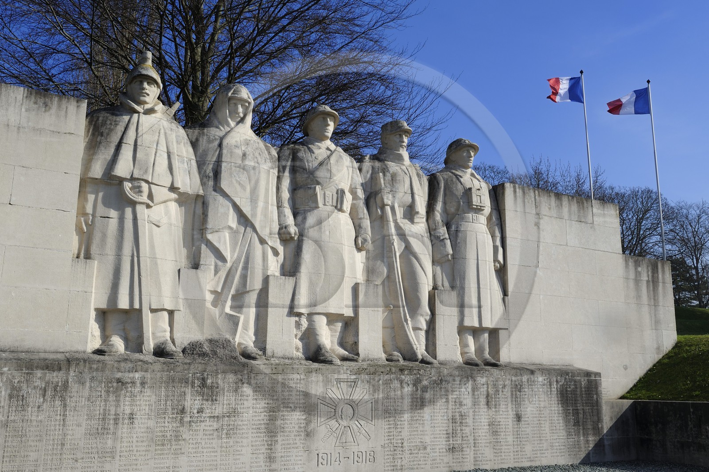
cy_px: 236
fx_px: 630
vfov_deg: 41.1
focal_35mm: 32
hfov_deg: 58.7
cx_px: 354
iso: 200
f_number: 14
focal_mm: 32
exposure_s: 1/160
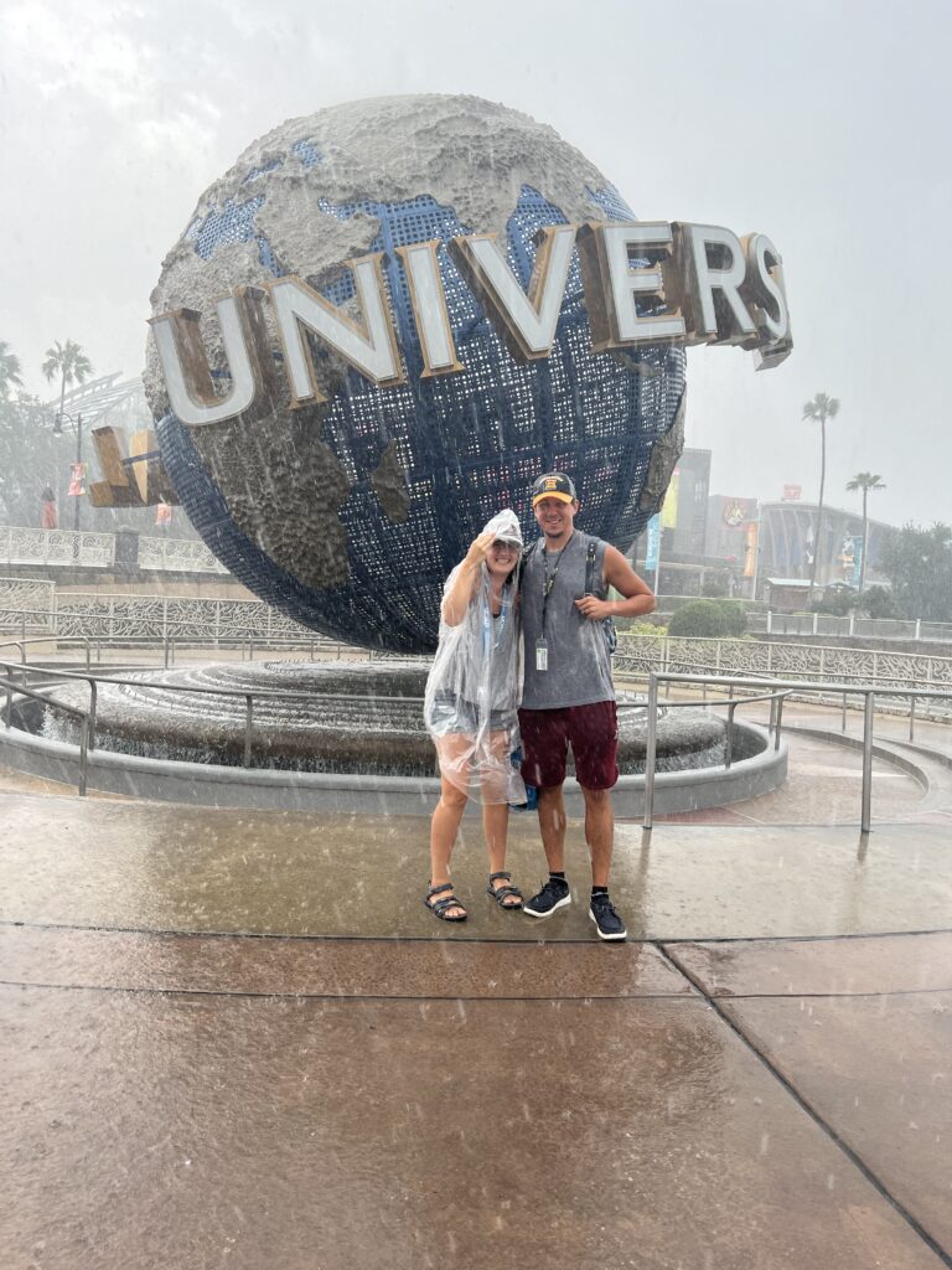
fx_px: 953
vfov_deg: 67.3
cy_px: 635
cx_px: 476
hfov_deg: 53.1
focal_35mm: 26
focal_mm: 5.7
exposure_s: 1/346
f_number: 1.5
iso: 50
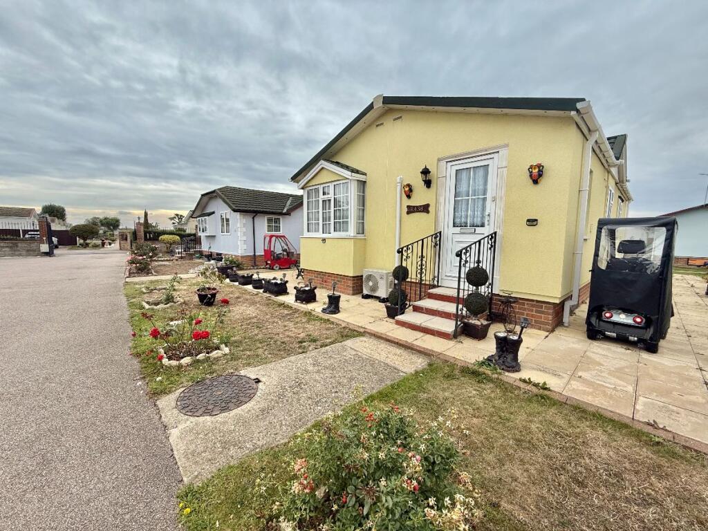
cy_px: 266
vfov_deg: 85.7
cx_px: 354
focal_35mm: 14
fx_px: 286
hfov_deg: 102.1
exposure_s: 1/518
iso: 50
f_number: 2.2
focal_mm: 2.22
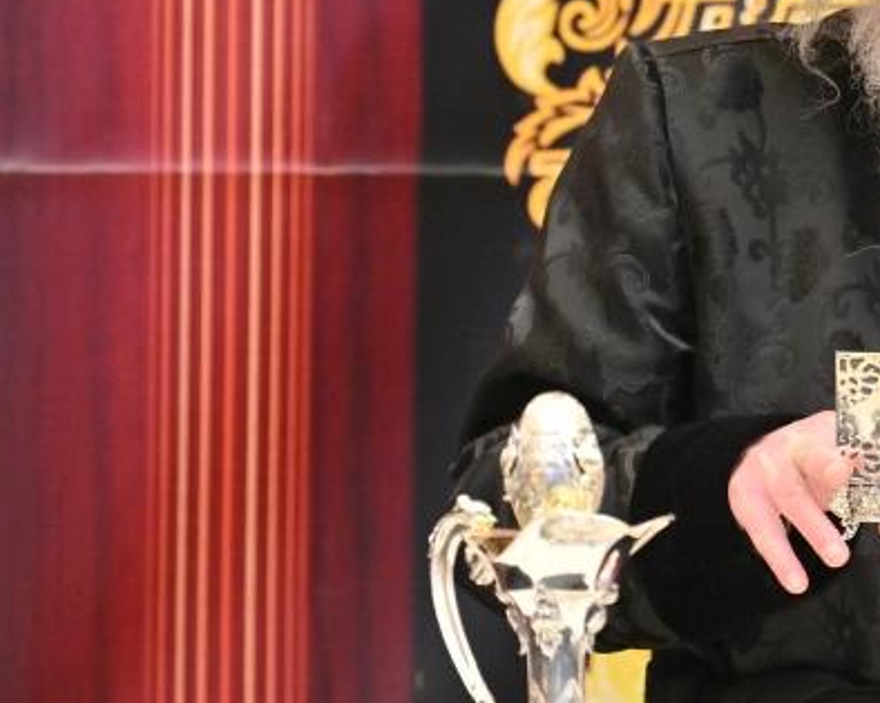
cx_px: 1014
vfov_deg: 2.5
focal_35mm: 622
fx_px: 16196
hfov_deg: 3.1
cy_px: 18
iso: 800
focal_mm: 170
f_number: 2.8
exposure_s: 1/125
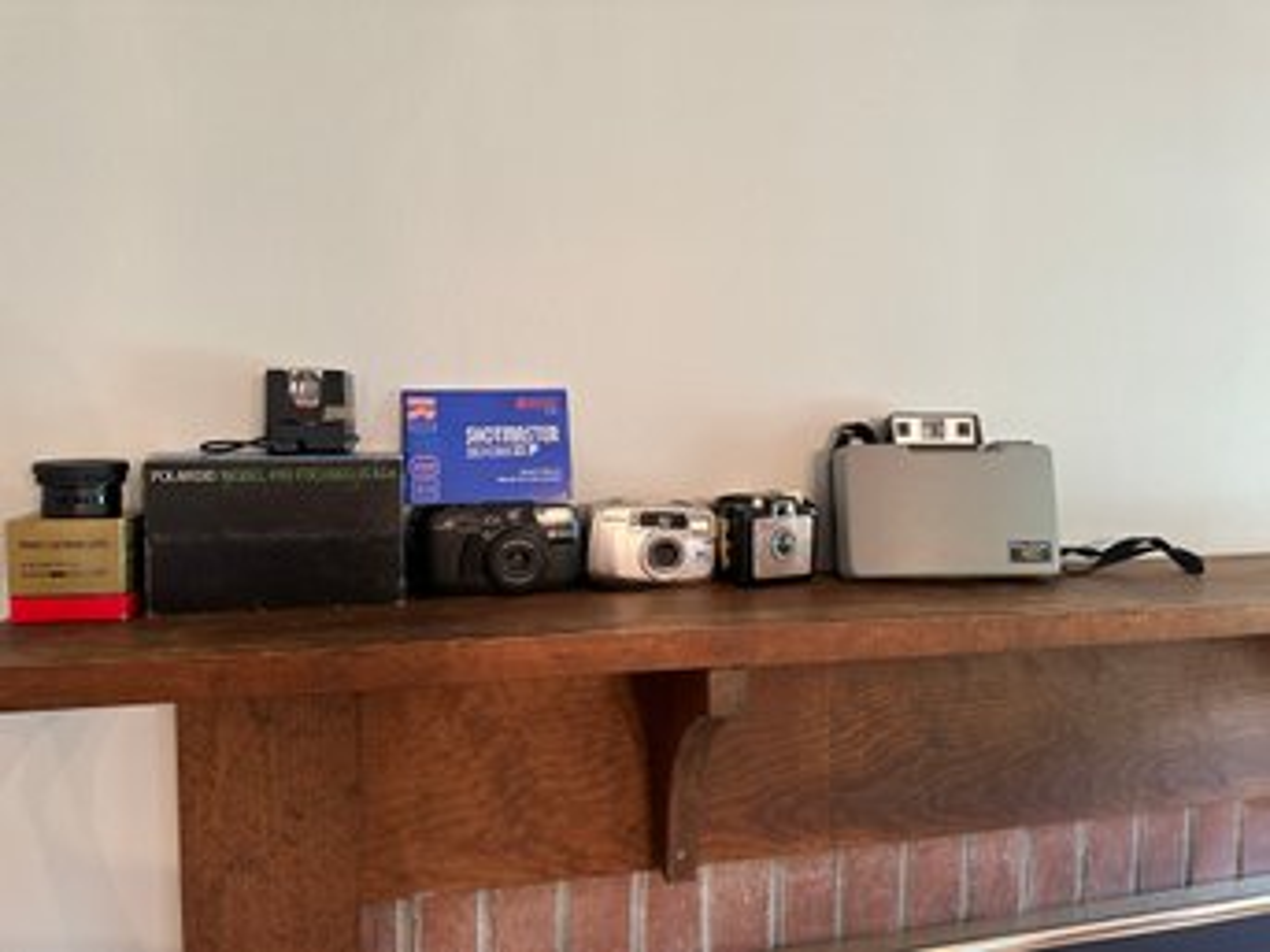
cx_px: 635
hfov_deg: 71.6
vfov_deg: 56.8
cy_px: 476
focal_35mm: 24
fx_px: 880
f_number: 1.78
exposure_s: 1/60
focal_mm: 6.86
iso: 200
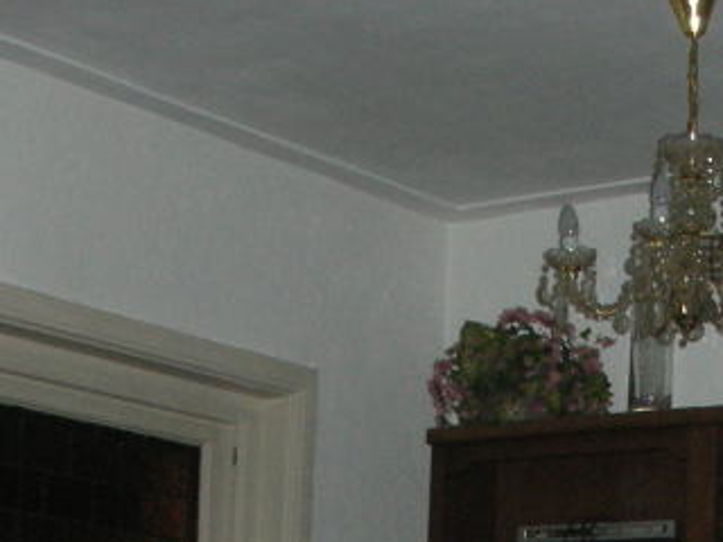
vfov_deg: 12.5
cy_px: 827
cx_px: 615
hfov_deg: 17.4
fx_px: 2339
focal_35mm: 112
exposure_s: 1/60.1
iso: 181
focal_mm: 5.8
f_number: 3
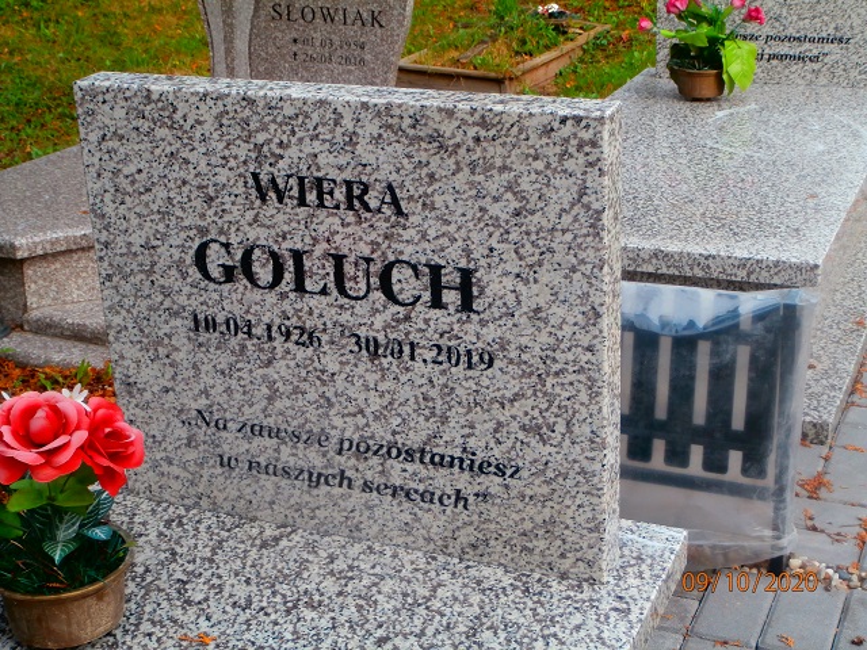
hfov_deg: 33.8
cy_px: 325
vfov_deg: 25.7
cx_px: 434
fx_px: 1428
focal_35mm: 57
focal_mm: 10.11
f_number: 4.5
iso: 100
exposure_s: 1/125
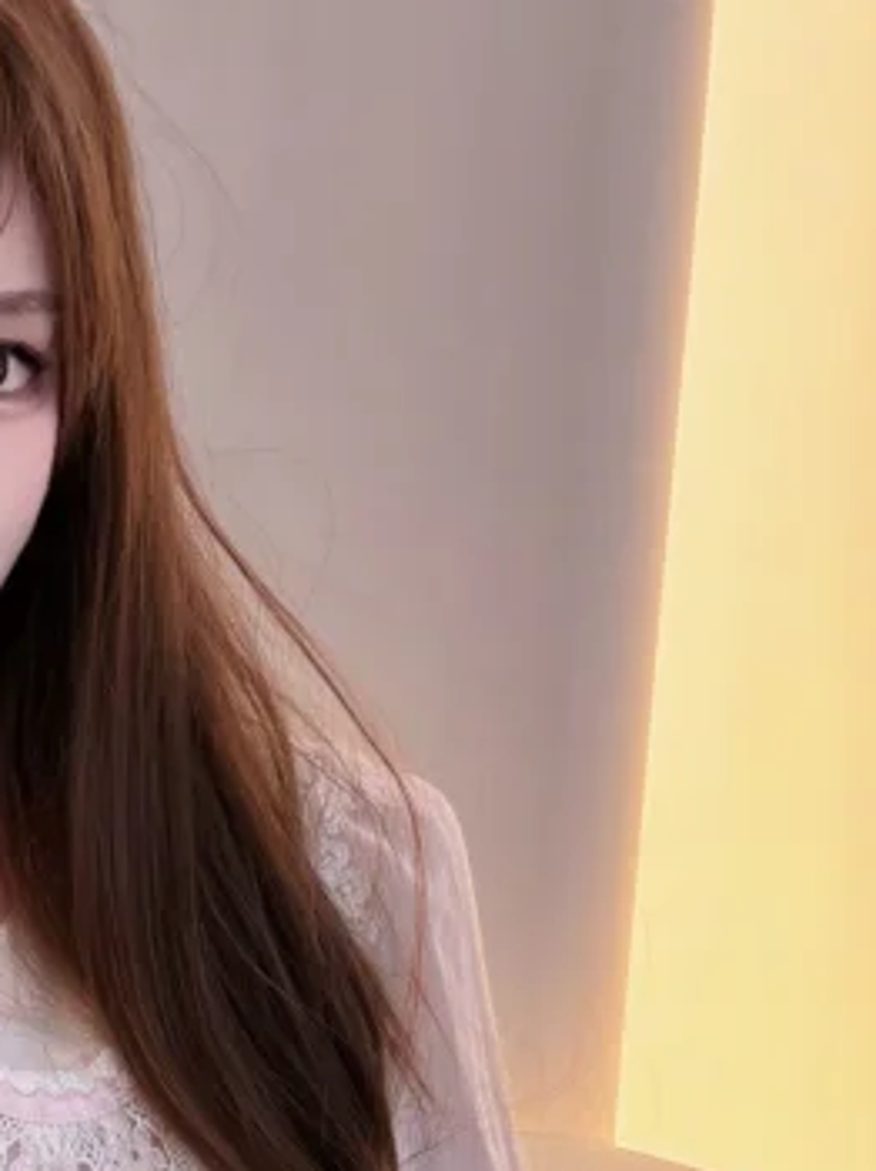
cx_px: 27
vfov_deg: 17.9
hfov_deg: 13.6
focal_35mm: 107
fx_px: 3615
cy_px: 1218
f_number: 1.6
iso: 100
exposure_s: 1/50
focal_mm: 5.96
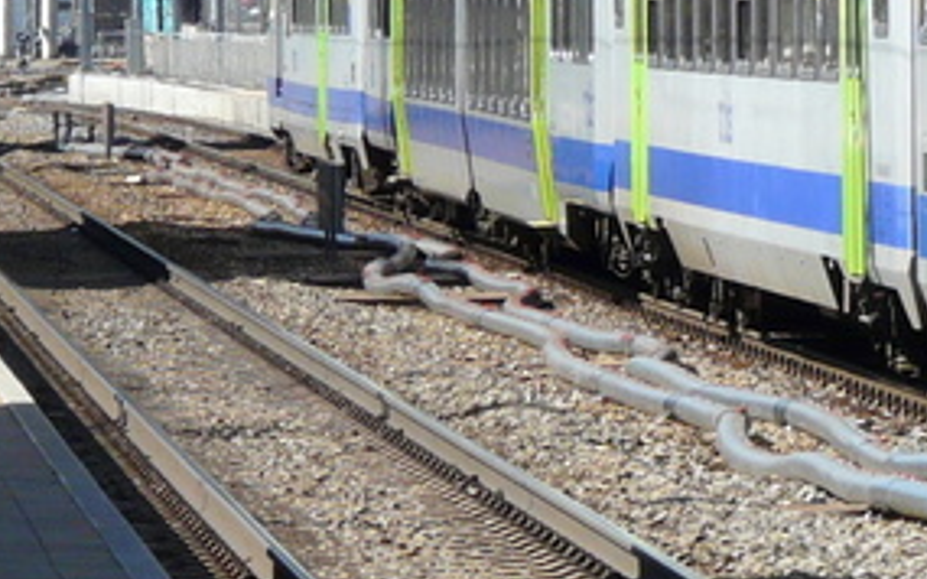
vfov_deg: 2.5
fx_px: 13261
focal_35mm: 525
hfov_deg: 4.0
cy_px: -3
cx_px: 1581
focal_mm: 23.1
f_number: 5.6
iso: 100
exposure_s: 1/250
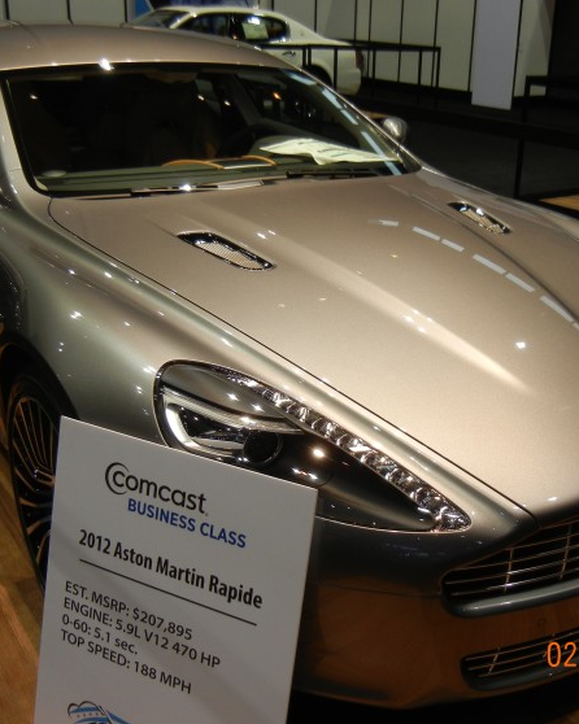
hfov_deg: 35.5
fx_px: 900
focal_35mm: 42
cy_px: 346
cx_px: 347
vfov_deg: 43.8
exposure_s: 1/72
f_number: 3.5
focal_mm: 5.4
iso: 160
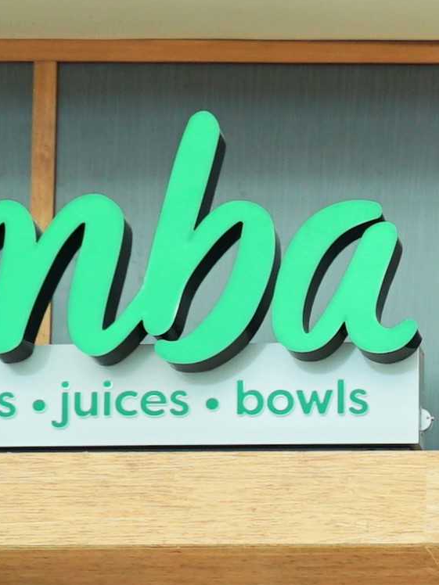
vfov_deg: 14.2
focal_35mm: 128
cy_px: 923
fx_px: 2164
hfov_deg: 10.7
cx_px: 864
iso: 250
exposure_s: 1/160
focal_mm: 25
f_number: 4
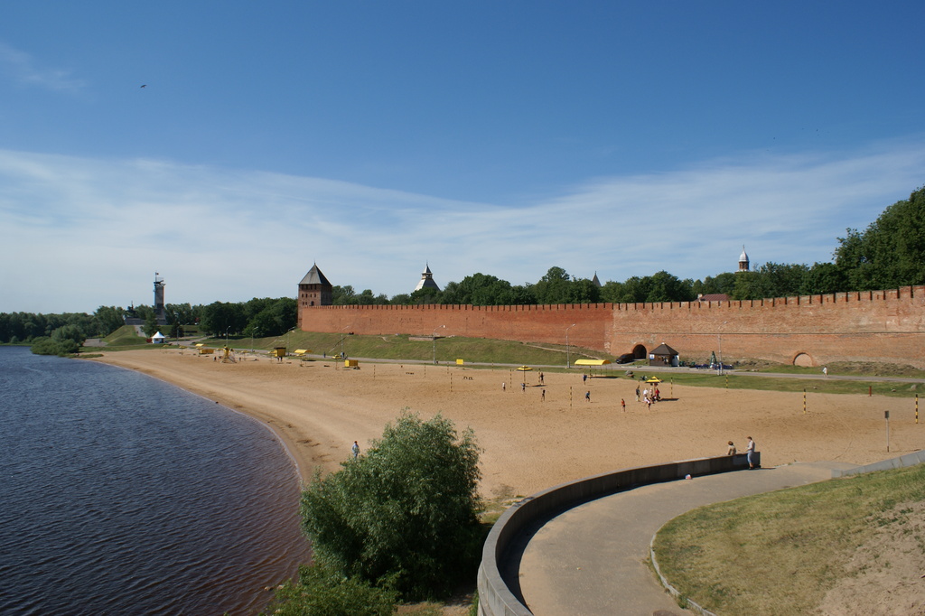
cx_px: 462
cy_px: 308
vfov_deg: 47.9
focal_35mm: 27
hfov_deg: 67.4
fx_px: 693
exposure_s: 1/640
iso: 100
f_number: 8
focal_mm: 18
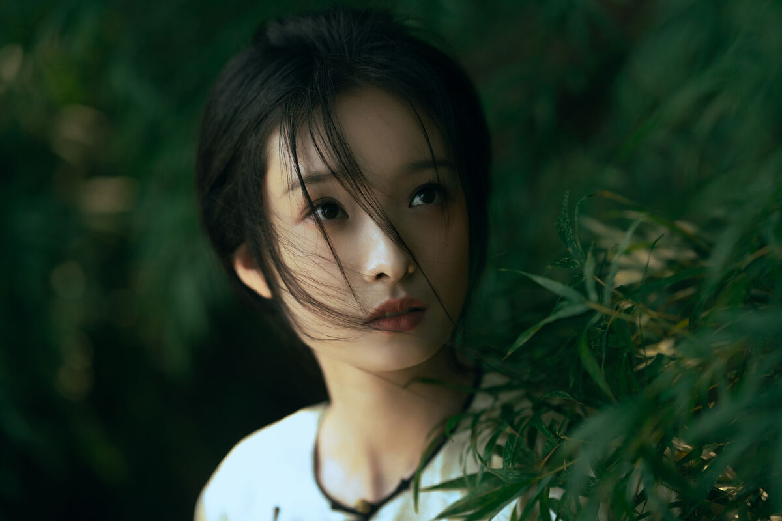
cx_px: 391
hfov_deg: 23.9
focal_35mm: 85
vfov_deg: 16.1
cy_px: 260
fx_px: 1846
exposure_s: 1/800
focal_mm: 85
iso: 200
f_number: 1.8
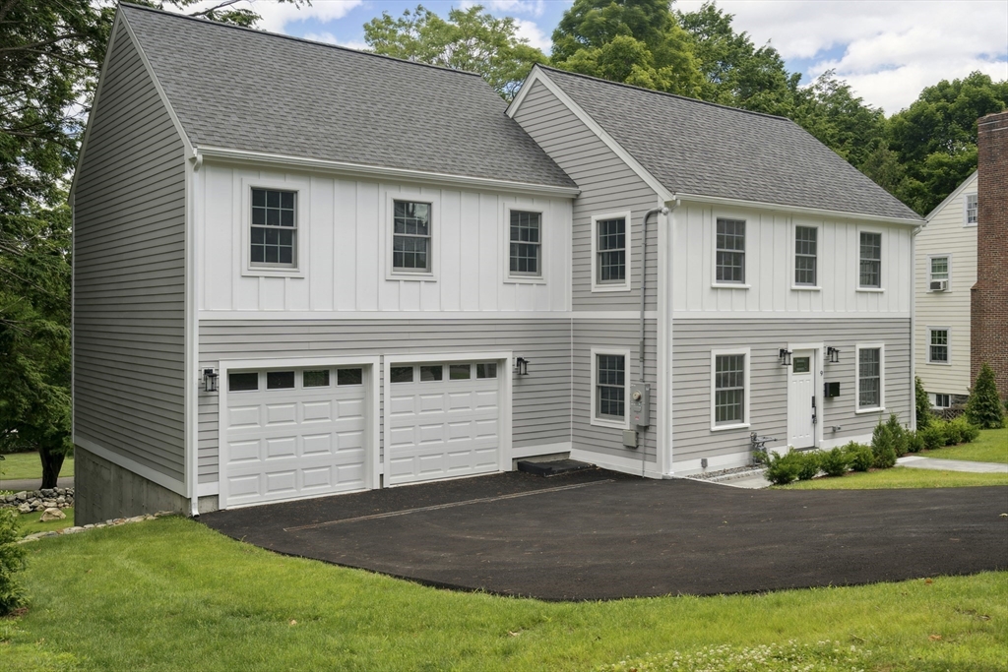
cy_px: 336
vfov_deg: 41.1
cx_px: 504
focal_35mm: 32
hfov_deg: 58.7
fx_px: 896
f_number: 8
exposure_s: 1/20
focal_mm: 32
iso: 50
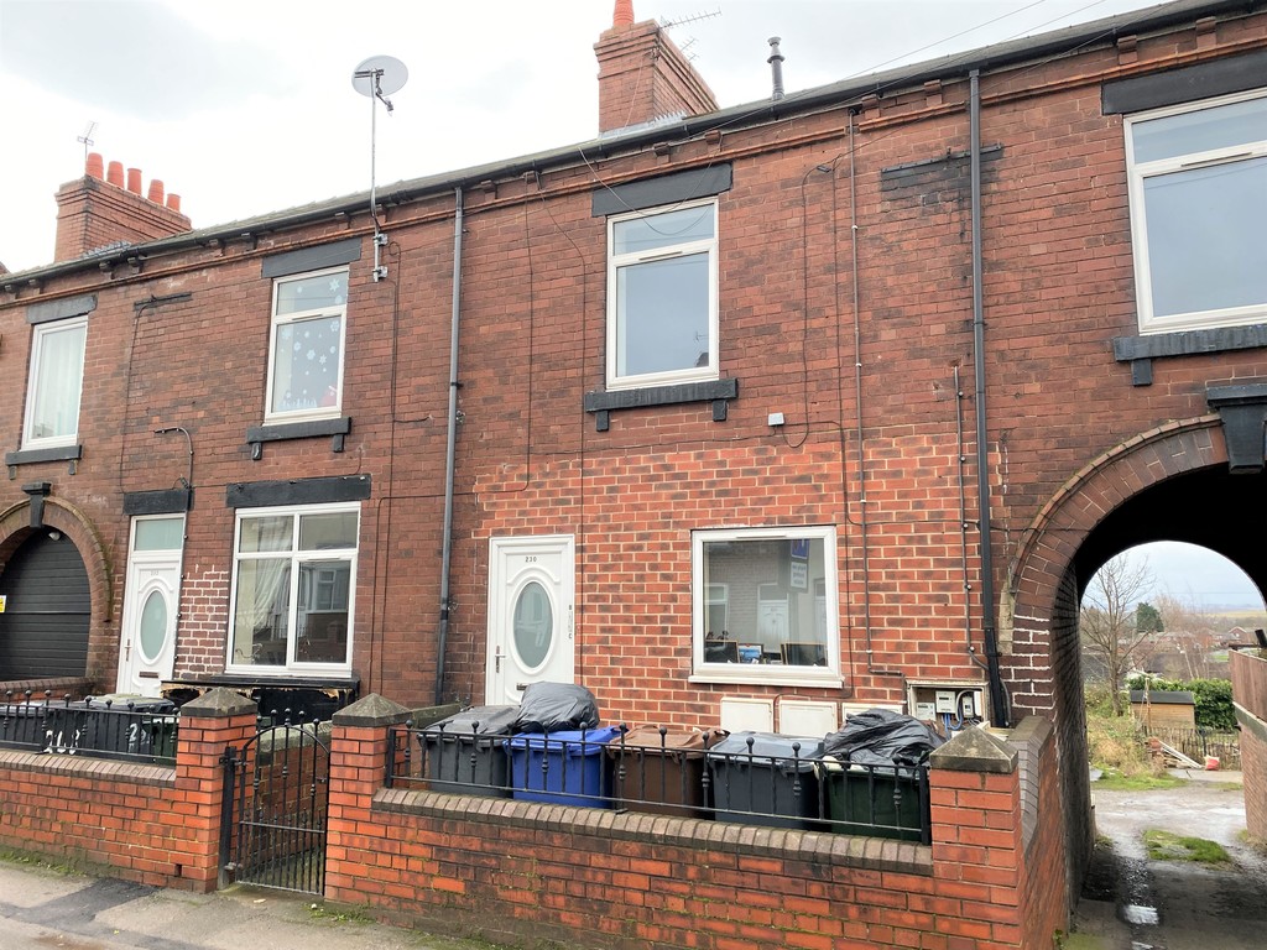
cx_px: 634
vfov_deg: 53.1
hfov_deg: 67.3
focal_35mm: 26
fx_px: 952
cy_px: 475
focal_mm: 4.25
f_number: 1.8
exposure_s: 1/121
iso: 100
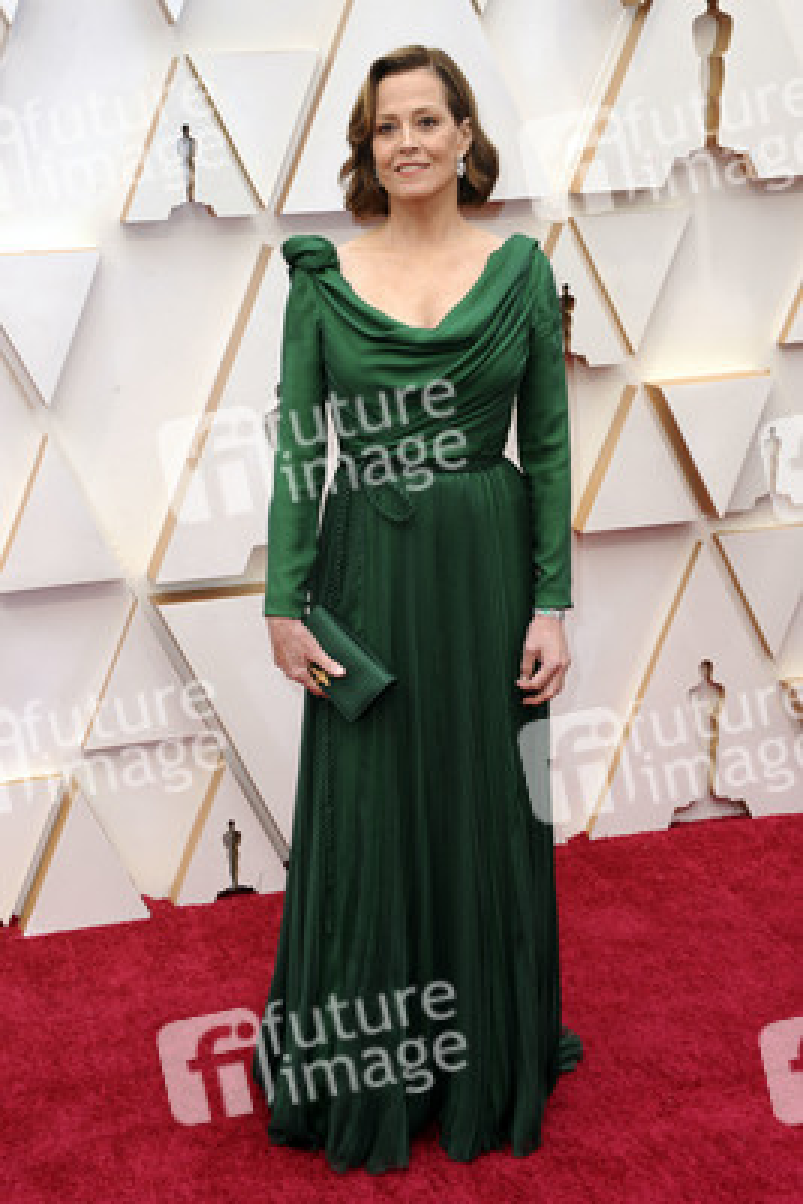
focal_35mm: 58
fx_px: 1939
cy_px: 602
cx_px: 402
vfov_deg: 34.5
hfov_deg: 23.4
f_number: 8
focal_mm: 58
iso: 800
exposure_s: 1/200
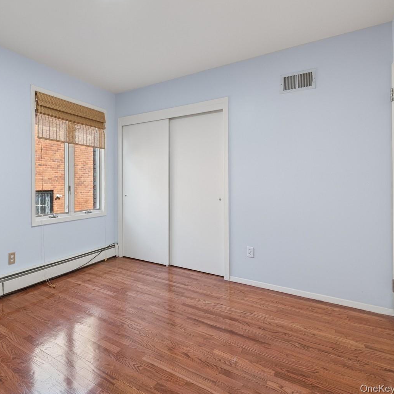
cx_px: 112
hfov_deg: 71.1
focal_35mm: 20
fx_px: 258
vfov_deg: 74.8
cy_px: 190
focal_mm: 15
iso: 640
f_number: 14
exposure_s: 1/30
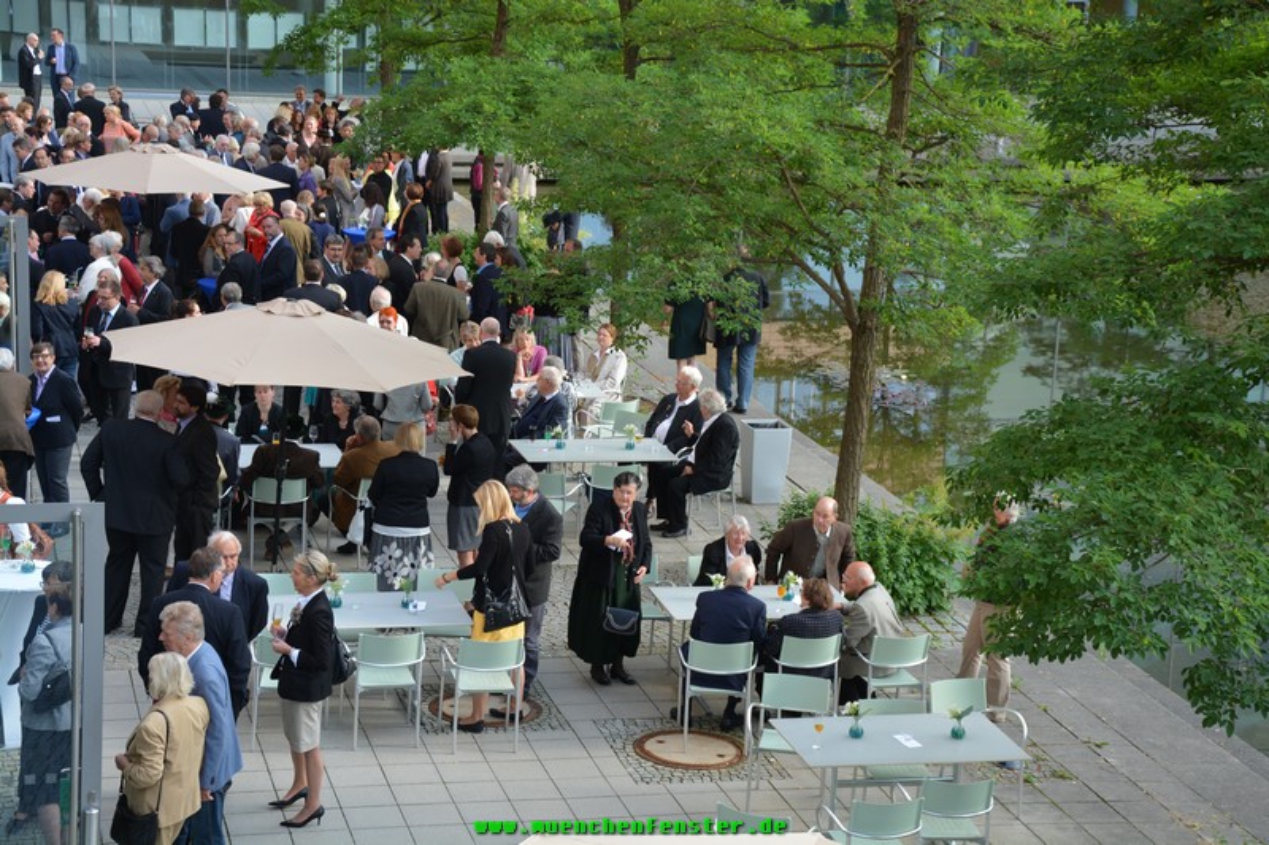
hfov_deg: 28.1
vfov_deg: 18.9
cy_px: 422
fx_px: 2537
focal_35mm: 72
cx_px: 634
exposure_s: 1/125
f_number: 5.6
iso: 220
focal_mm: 48
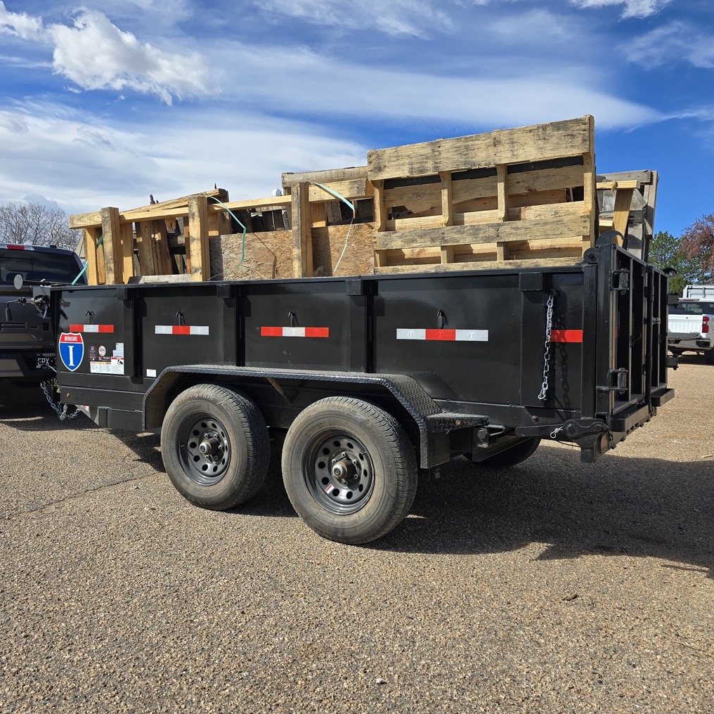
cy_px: 353
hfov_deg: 57.1
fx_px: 653
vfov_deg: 57.3
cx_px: 313
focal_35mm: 28
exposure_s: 1/803
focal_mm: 6.3
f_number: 1.7
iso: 12
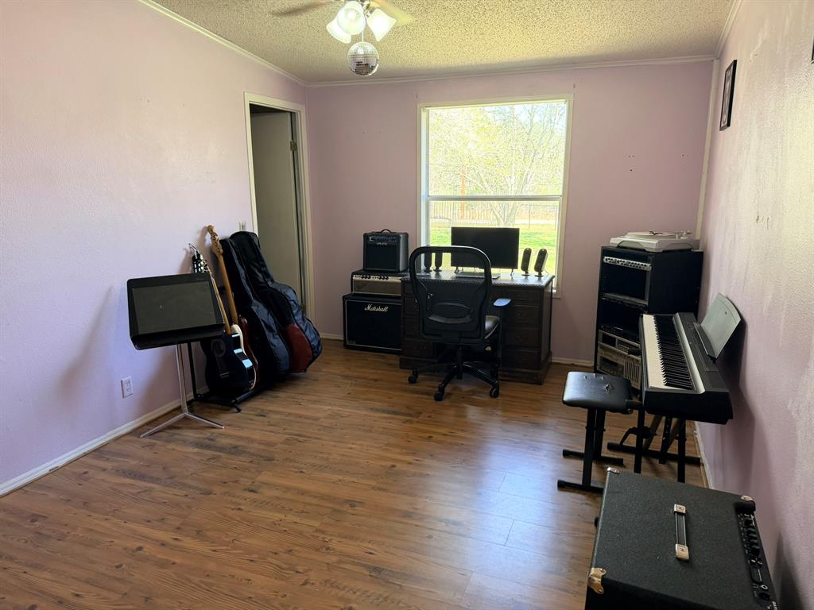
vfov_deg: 56.8
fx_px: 564
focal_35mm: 24
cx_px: 407
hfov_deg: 71.6
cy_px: 305
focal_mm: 6.76
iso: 250
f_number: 1.78
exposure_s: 1/120
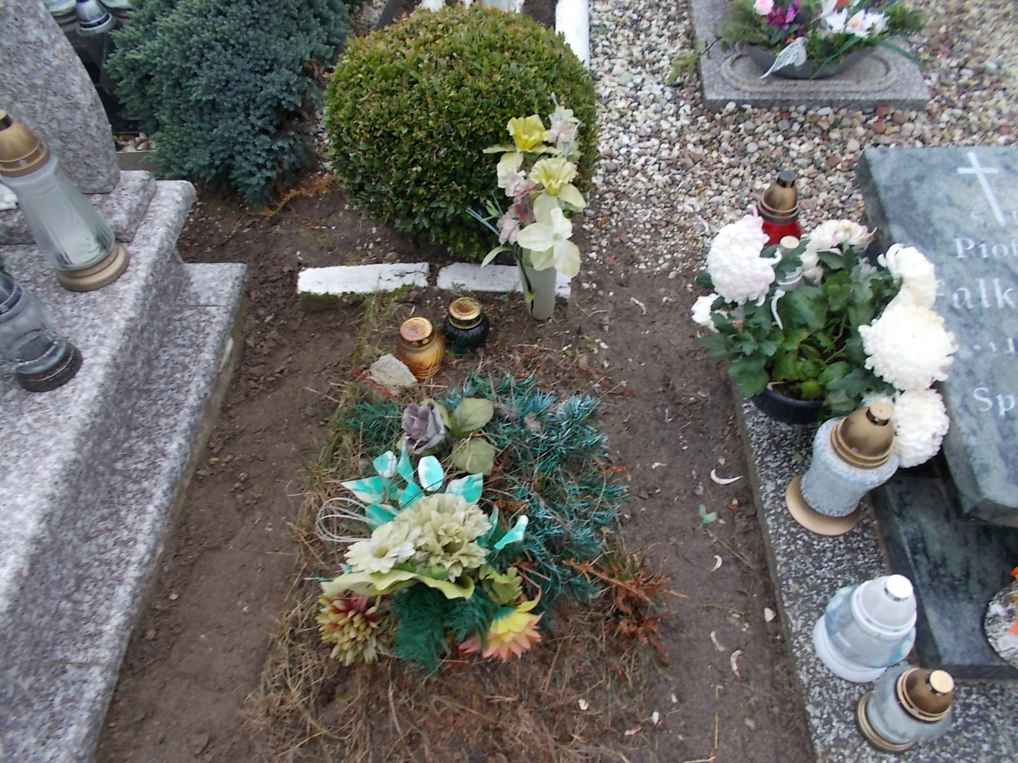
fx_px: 765
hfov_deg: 67.3
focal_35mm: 26
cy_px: 382
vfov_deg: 53.1
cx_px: 509
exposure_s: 1/60
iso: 80
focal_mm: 4.6
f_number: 3.2
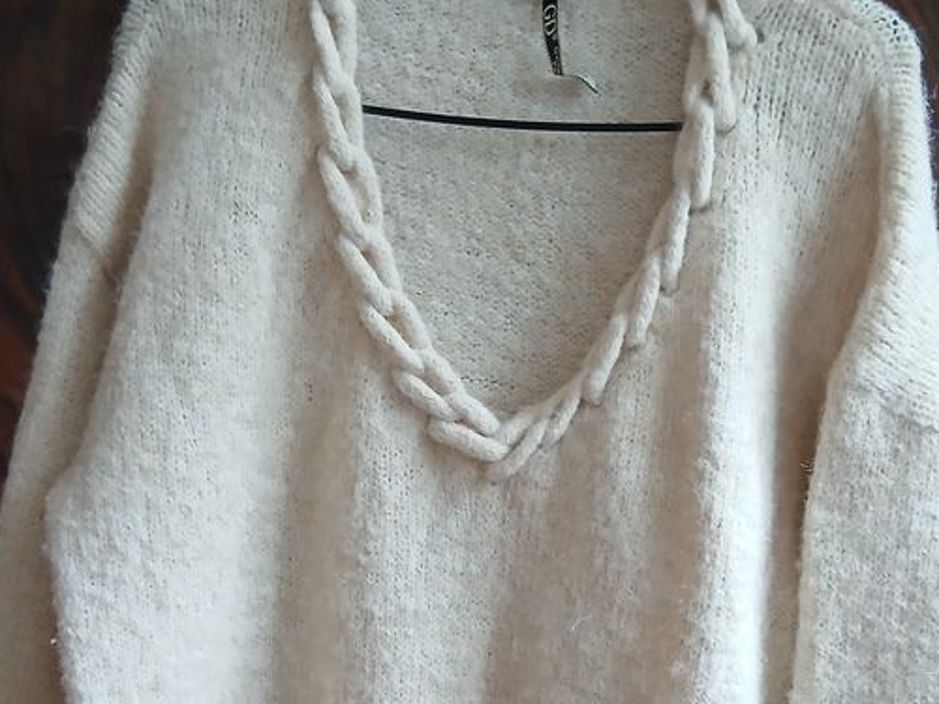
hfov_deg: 36.8
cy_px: 565
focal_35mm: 52
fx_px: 1411
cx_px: 513
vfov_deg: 27.5
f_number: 1.8
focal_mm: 3.98
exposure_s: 1/25
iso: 320
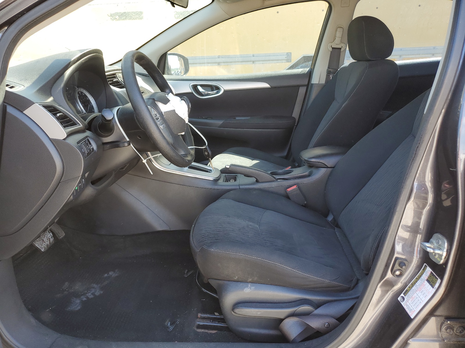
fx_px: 349
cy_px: 174
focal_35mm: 26
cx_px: 232
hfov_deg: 67.3
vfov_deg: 53.1
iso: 50
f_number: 1.5
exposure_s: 1/156
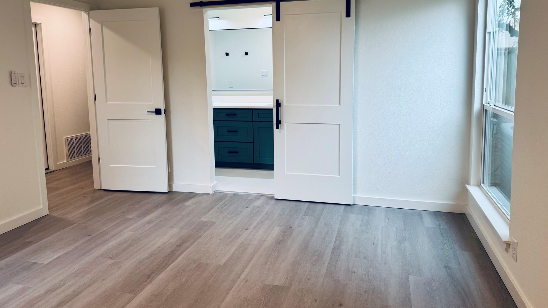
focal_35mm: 27
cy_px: 117
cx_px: 277
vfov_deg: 42.6
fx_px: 392
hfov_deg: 69.9
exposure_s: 1/120
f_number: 1.78
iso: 100
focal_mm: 6.76
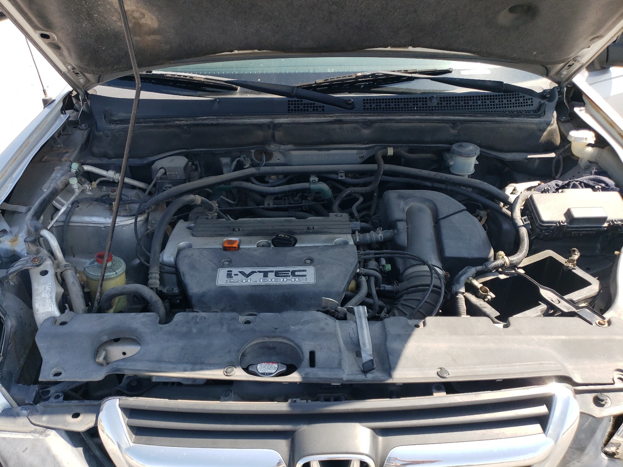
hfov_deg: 67.3
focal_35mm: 26
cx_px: 312
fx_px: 468
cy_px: 234
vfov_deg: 53.1
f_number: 1.5
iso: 50
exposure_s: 1/909
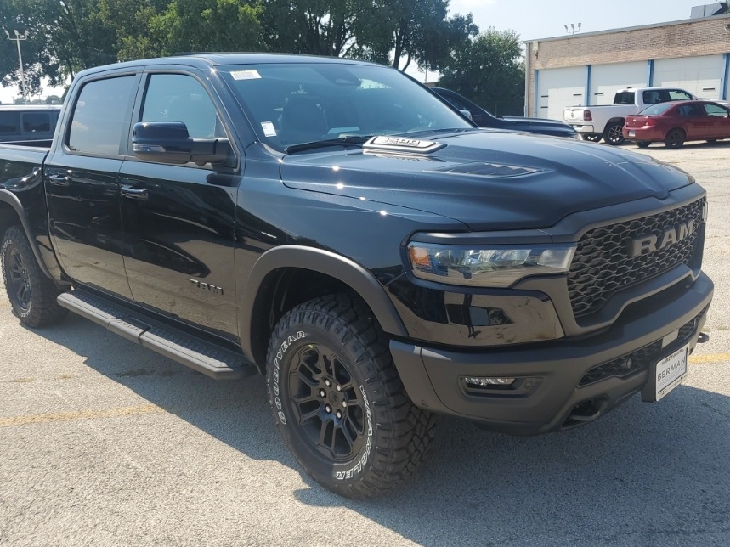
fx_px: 654
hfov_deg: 58.4
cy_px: 238
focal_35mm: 31
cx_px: 368
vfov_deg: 45.3
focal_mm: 4.3
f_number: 1.5
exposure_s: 1/2517
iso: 50
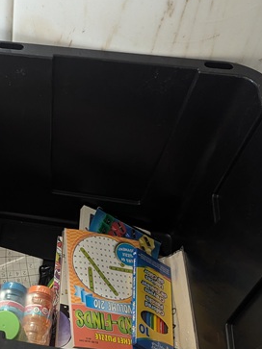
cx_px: -33
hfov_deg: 25.3
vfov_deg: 36.1
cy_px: 200
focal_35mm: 53
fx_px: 535
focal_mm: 6.81
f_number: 1.85
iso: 520
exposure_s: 1/60
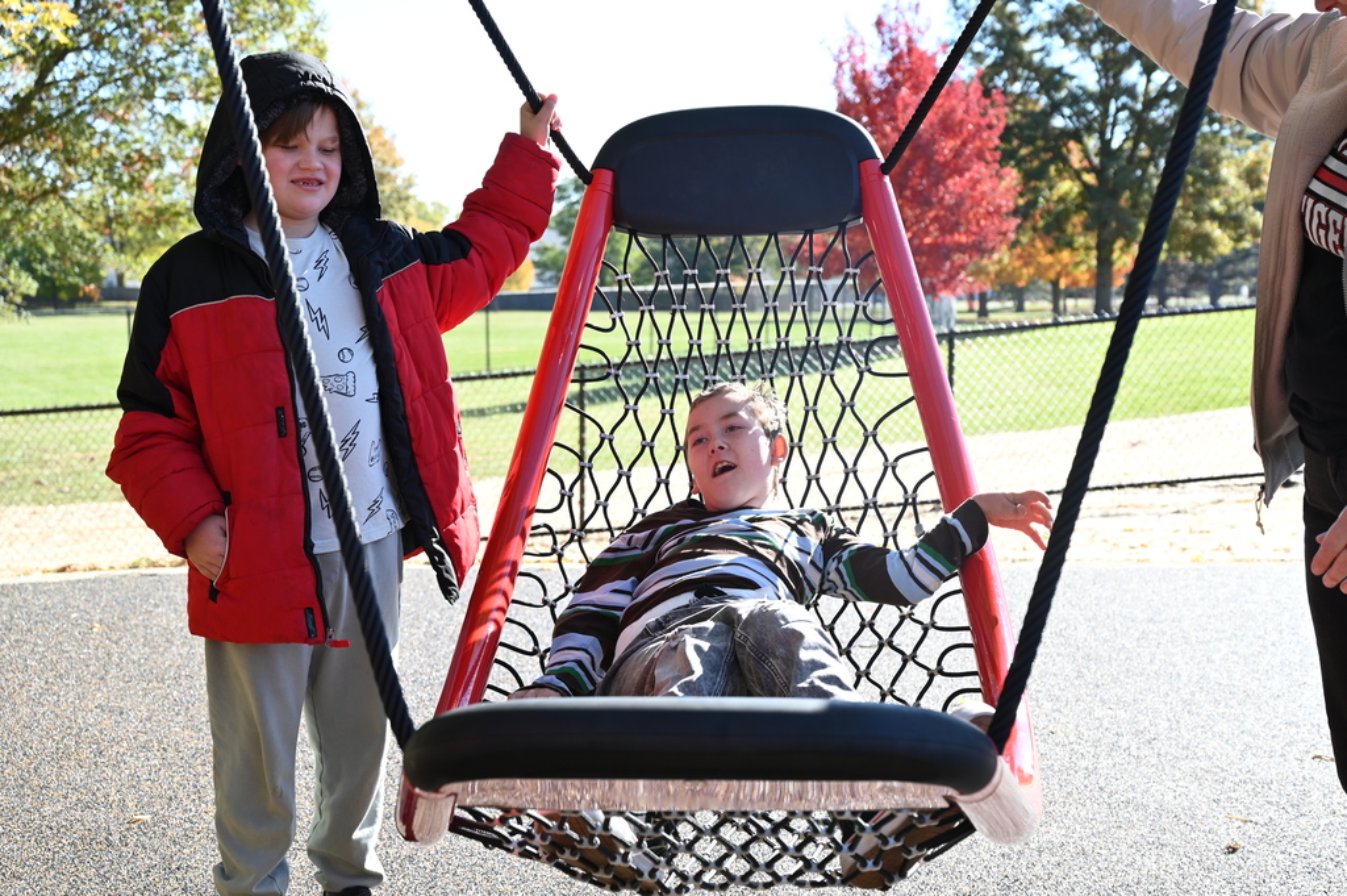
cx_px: 674
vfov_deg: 28.6
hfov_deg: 41.9
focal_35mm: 47
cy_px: 448
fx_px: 1757
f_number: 5.6
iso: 200
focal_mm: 47
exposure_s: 1/250
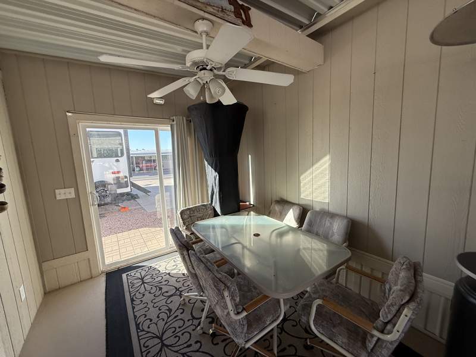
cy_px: 178
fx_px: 193
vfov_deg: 85.7
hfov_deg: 102.1
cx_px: 238
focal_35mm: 14
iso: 64
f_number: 2.2
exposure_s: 1/303
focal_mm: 2.22
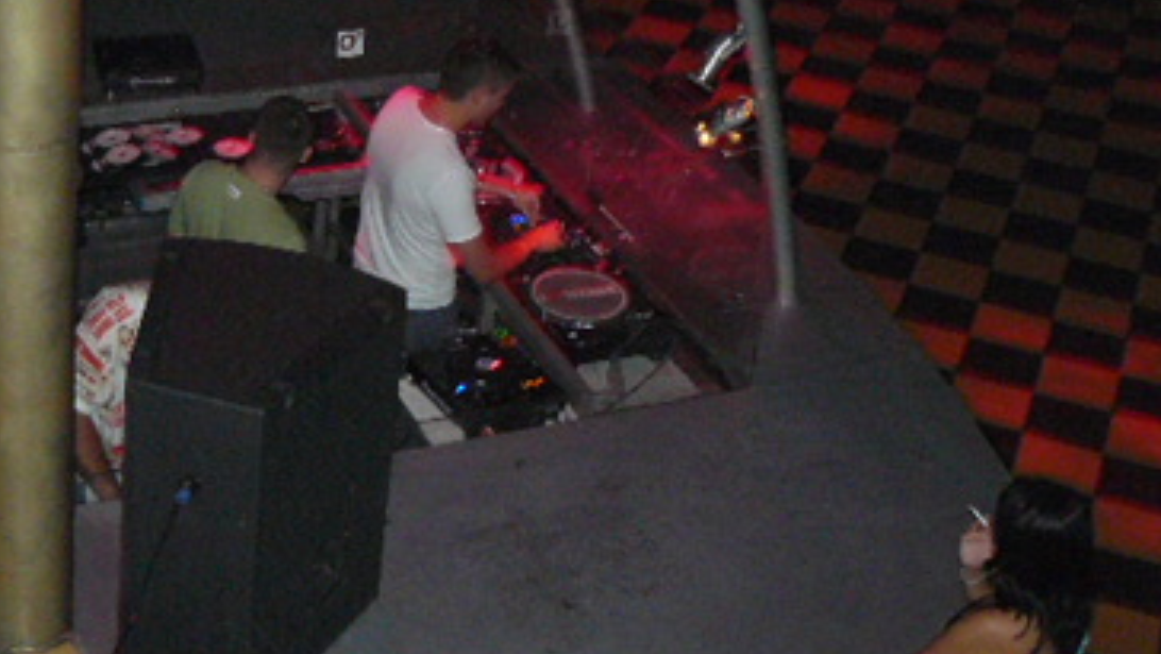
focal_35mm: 69
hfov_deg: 30.2
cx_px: 344
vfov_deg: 17.3
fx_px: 2125
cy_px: 80
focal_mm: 6
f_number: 2.8
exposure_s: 1/30
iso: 400
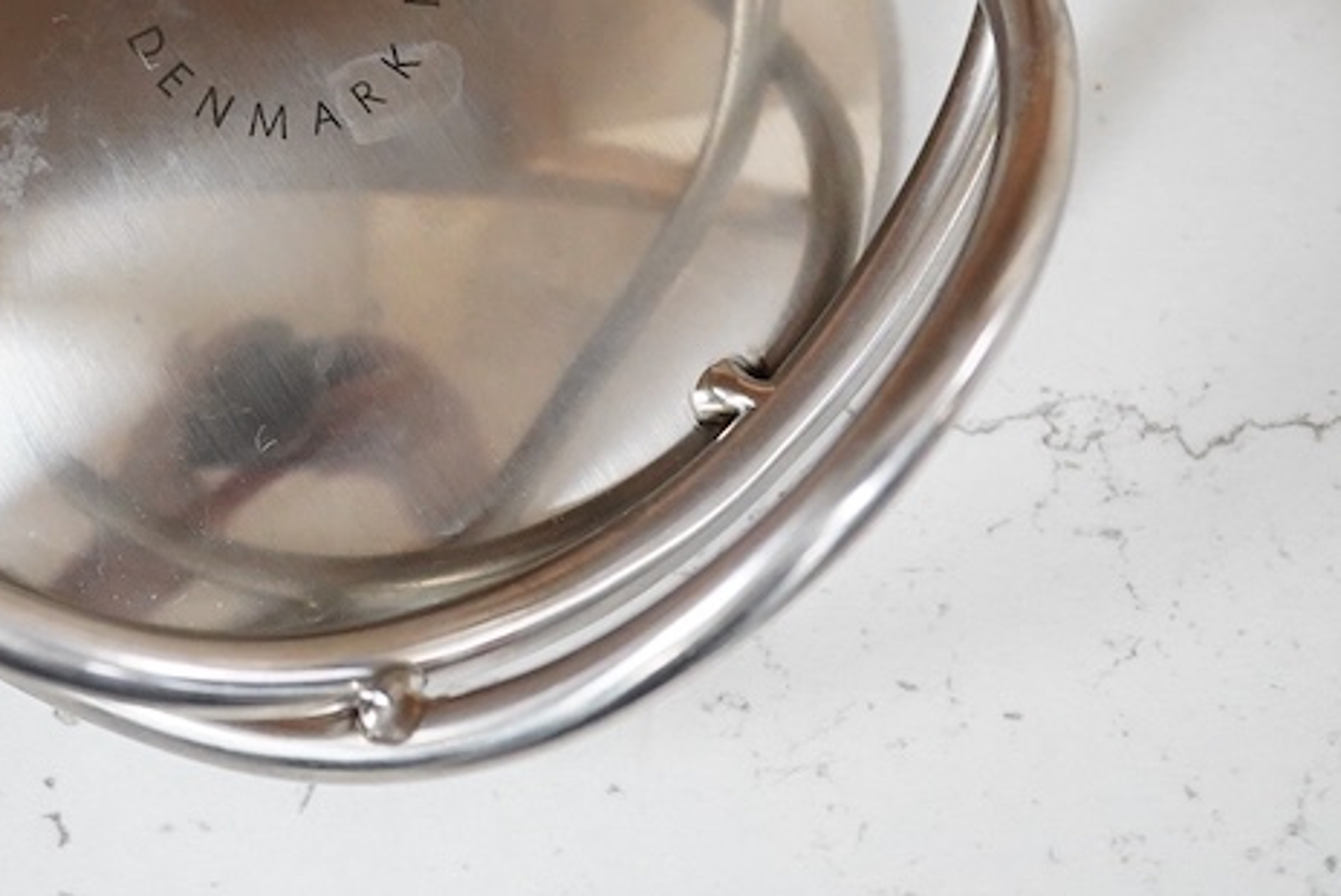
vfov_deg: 12.4
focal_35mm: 109
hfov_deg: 18.5
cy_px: 17
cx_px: 241
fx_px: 4063
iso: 3200
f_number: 6.3
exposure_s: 1/250
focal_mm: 30
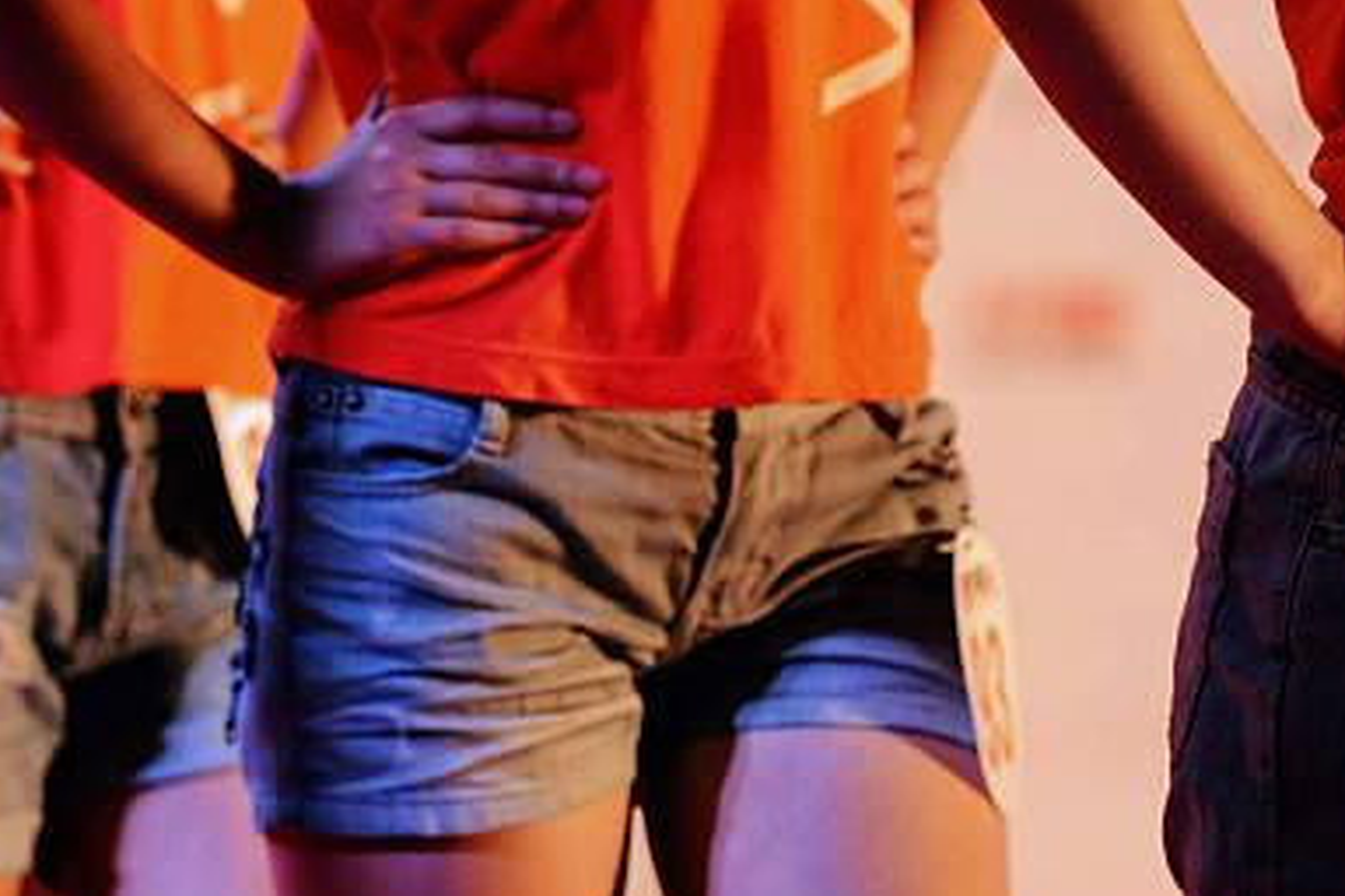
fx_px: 12851
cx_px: 1313
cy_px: -341
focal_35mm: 344
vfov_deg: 4.0
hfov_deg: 6.0
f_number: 2.8
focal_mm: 110
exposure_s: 1/500
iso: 1600
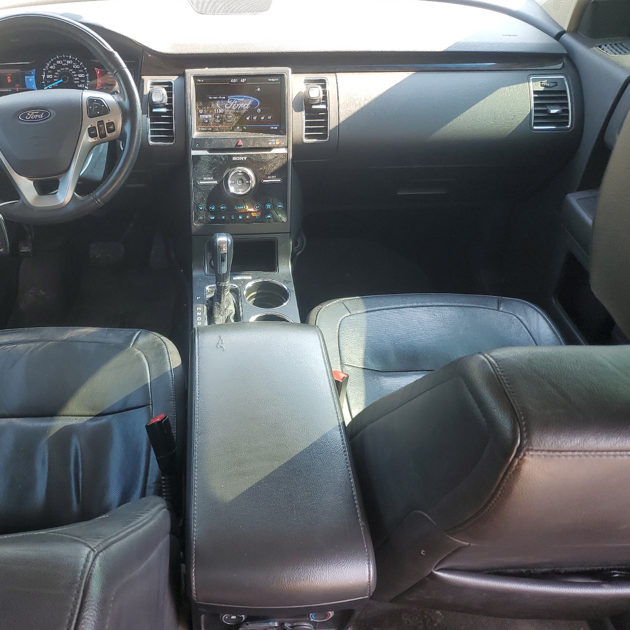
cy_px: 312
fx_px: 638
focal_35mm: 31
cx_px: 239
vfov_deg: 52.5
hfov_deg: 52.0
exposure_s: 1/120
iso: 57
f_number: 1.5
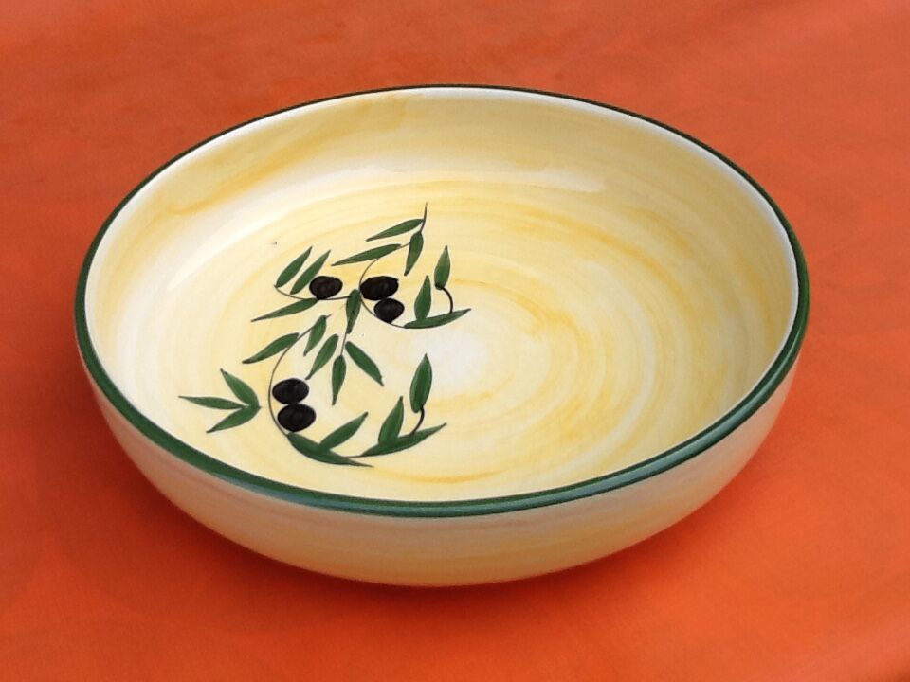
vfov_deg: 32.9
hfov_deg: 42.9
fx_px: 1157
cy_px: 341
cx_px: 455
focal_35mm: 44
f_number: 2.4
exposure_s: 1/128
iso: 40
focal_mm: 2.03
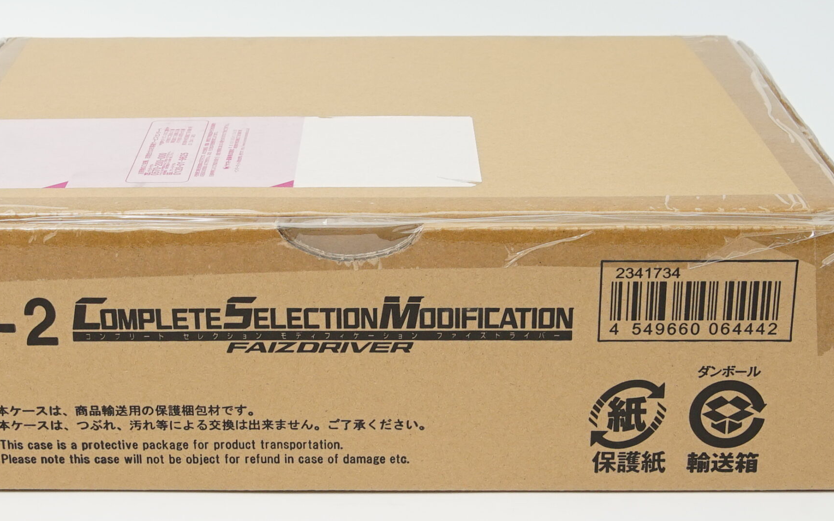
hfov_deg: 26.1
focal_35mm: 79
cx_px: 367
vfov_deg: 16.5
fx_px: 1796
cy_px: 269
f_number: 10
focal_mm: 35
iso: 1000
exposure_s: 1/20
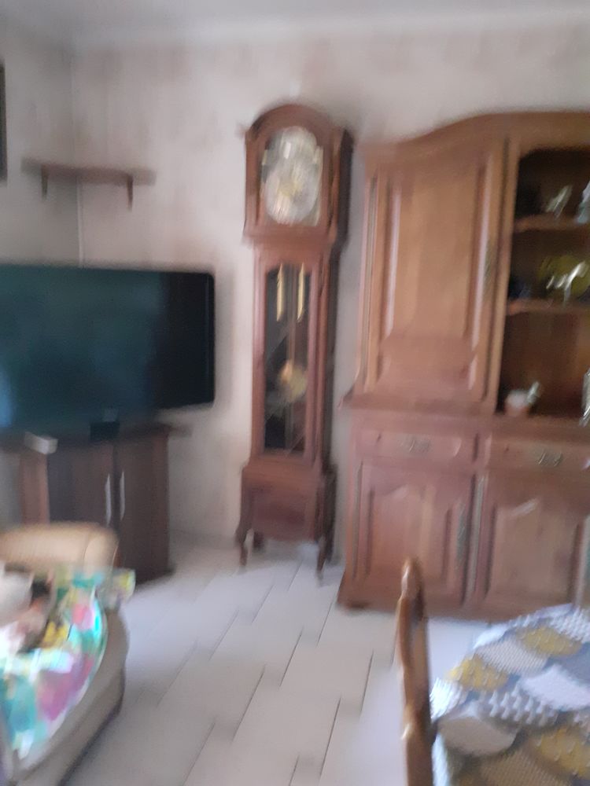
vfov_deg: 65.3
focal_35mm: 27
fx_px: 614
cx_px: 295
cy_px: 393
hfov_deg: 51.4
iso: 800
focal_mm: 3.6
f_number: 1.9
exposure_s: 1/20
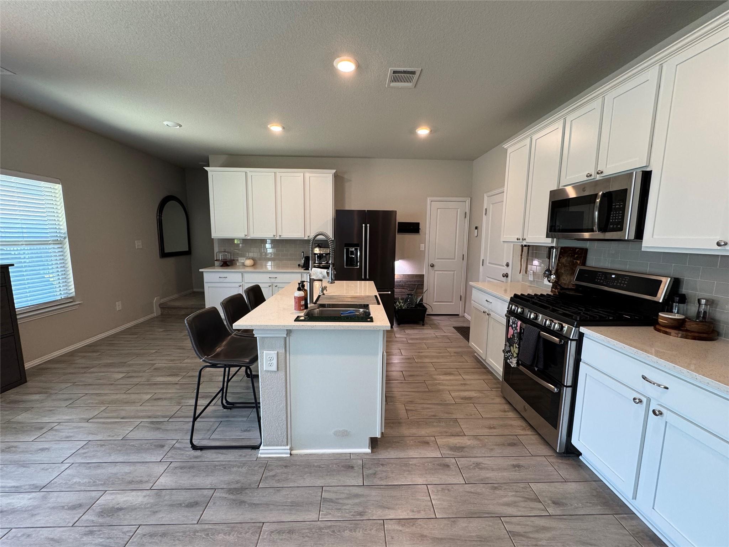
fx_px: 295
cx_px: 364
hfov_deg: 102.1
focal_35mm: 14
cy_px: 274
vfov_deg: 85.7
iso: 160
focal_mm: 2.22
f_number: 2.2
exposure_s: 1/60
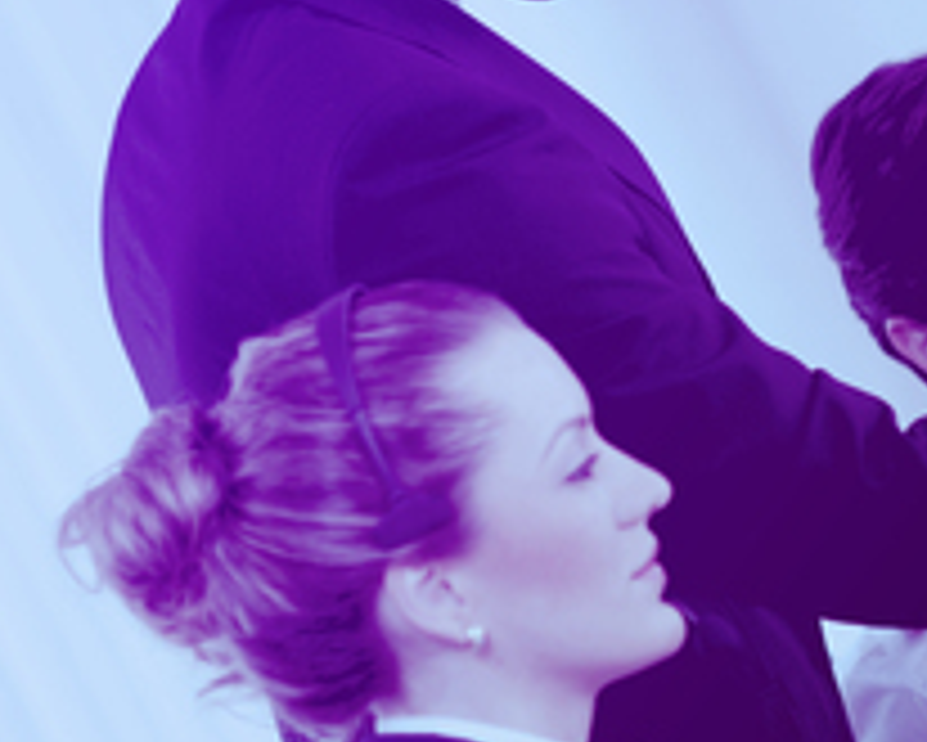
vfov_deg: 6.2
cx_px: 1008
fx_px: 6807
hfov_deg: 7.7
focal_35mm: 248
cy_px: 61
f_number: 2.2
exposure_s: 1/125
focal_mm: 85
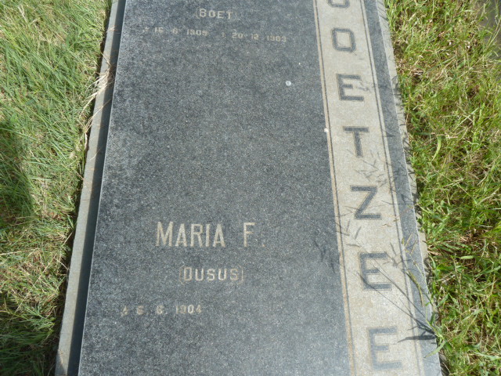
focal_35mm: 25
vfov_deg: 54.9
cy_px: 188
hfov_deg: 69.4
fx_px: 362
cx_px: 250
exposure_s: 1/250
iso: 80
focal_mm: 4.1
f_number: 4
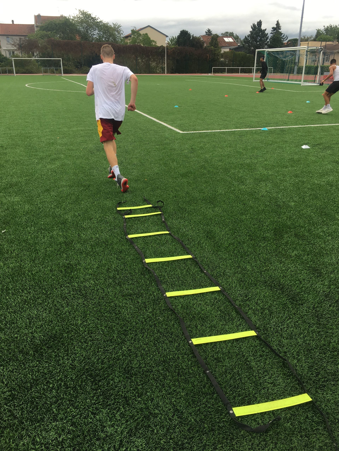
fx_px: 379
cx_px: 170
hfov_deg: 48.2
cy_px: 226
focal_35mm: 29
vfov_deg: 61.7
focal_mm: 4.15
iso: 25
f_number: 2.2
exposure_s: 1/620
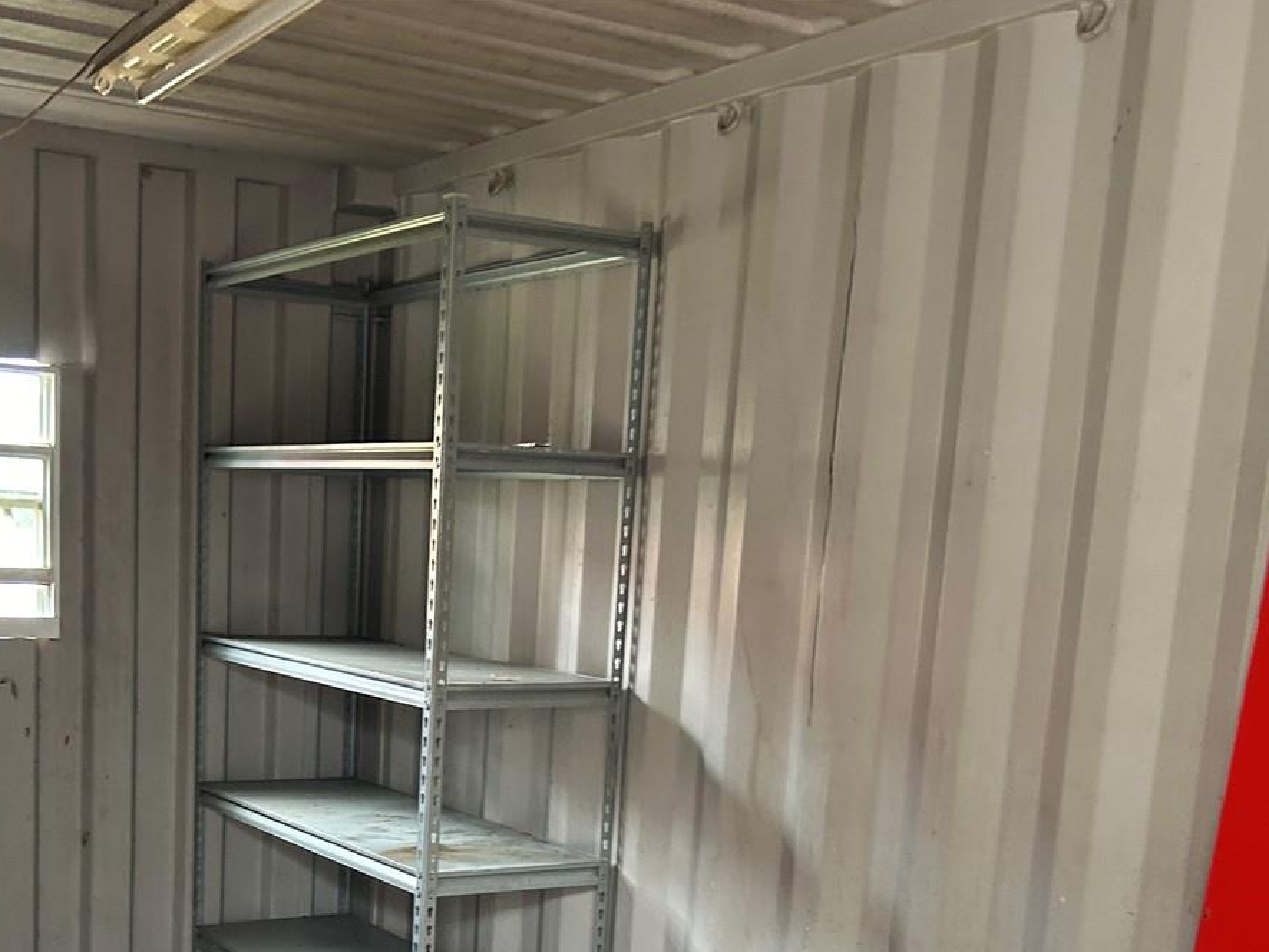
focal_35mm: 47
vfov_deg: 29.6
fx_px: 1723
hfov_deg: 40.1
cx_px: 466
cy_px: 853
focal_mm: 5.7
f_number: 1.5
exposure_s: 1/60
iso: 200
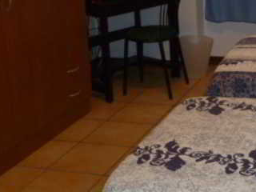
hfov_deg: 25.7
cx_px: 284
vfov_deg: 20.4
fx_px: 518
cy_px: 3
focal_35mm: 70
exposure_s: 1/30
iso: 250
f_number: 3.3
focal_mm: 5
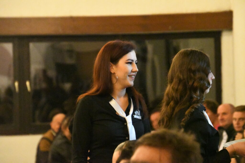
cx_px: 122
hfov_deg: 8.9
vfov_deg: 5.9
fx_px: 1579
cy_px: 82
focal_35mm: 232
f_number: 5.6
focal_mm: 155
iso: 40000
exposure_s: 1/250
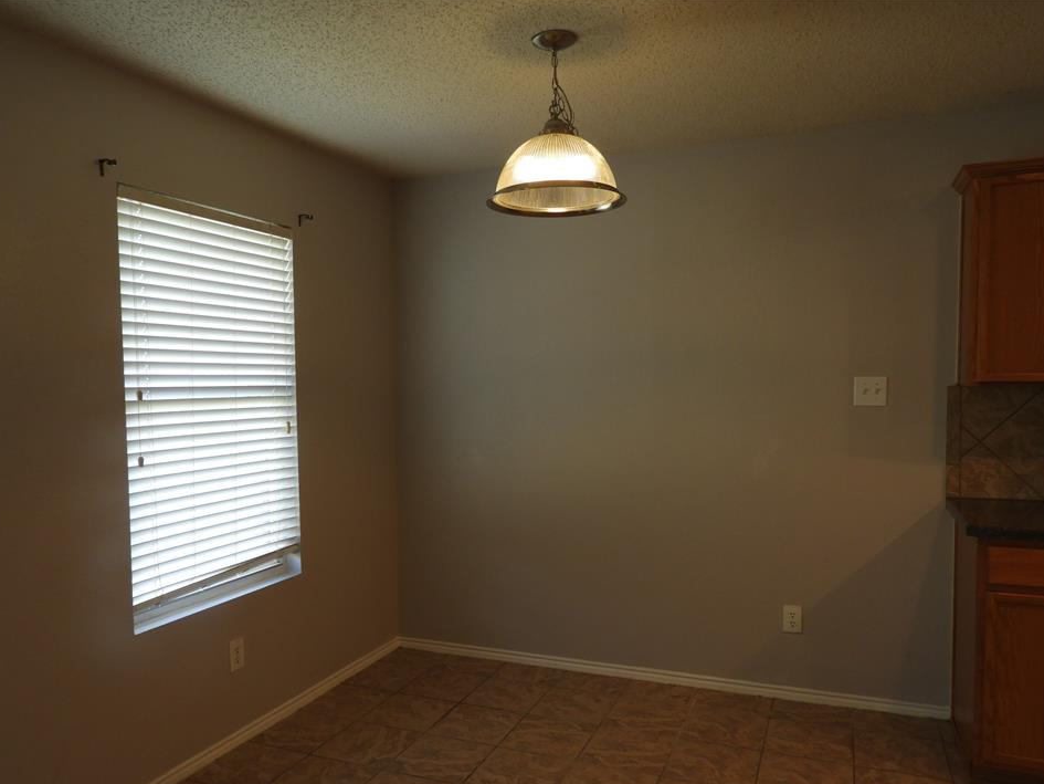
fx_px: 784
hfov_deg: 67.3
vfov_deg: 53.0
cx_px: 513
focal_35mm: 26
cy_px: 421
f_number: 3.3
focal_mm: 4.3
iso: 110
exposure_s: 1/30
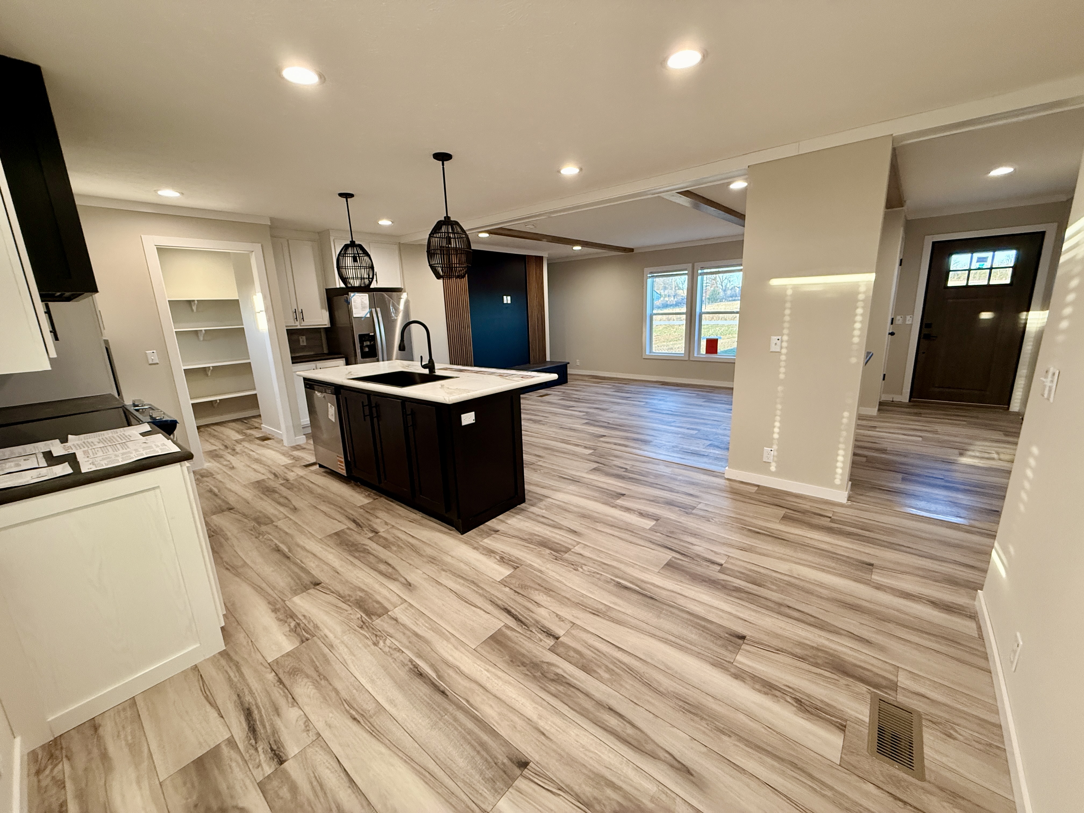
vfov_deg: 85.7
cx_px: 542
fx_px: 438
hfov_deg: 102.1
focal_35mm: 14
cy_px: 406
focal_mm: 2.22
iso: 320
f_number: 2.2
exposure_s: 1/120
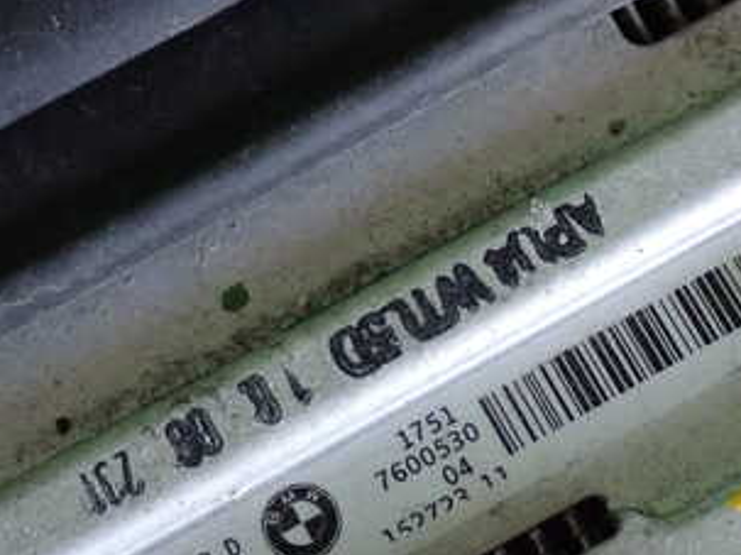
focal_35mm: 93
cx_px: 496
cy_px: 465
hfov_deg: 21.0
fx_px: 1990
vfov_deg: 15.7
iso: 1000
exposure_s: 1/125
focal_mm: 8.4
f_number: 3.1
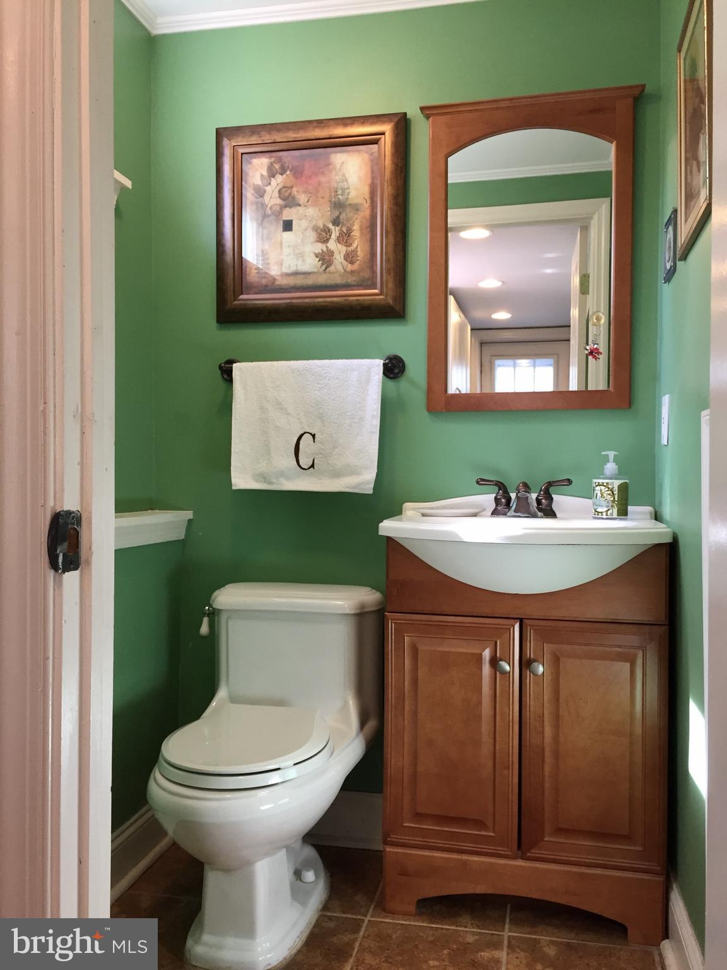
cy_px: 485
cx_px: 364
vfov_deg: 61.7
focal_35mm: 29
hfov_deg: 48.2
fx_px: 812
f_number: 2.2
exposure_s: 1/30
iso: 50
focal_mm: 4.15
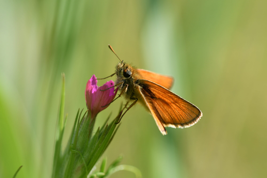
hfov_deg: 13.1
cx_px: 134
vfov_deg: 8.7
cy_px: 89
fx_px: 1164
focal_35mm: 157
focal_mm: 105
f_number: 8
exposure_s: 1/200
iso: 100
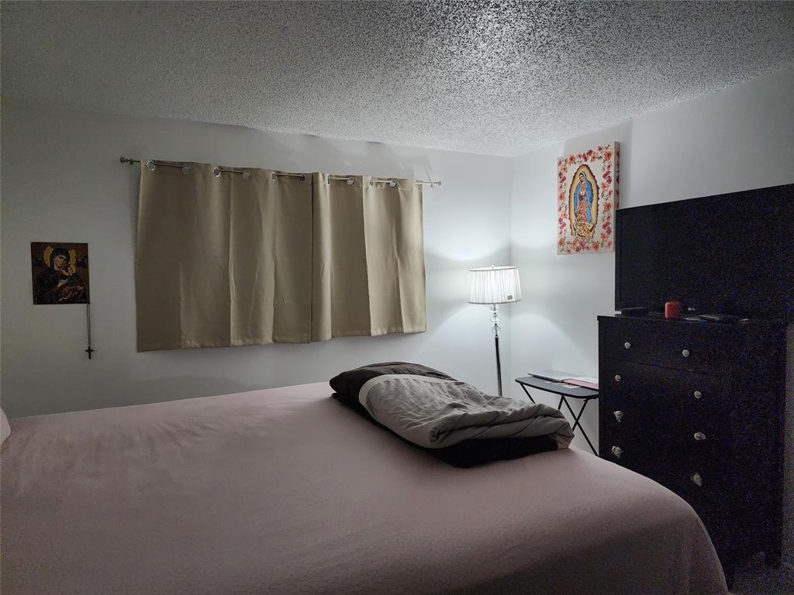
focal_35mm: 23
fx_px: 528
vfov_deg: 58.9
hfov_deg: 73.9
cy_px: 298
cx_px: 397
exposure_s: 1/120
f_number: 1.8
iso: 800
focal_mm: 6.4
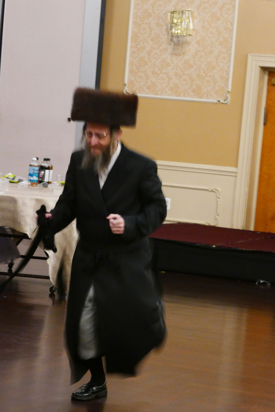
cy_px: 206
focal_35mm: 141
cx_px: 138
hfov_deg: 9.7
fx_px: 1615
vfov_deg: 14.6
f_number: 5.8
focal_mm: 51.3
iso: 1600
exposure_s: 1/20
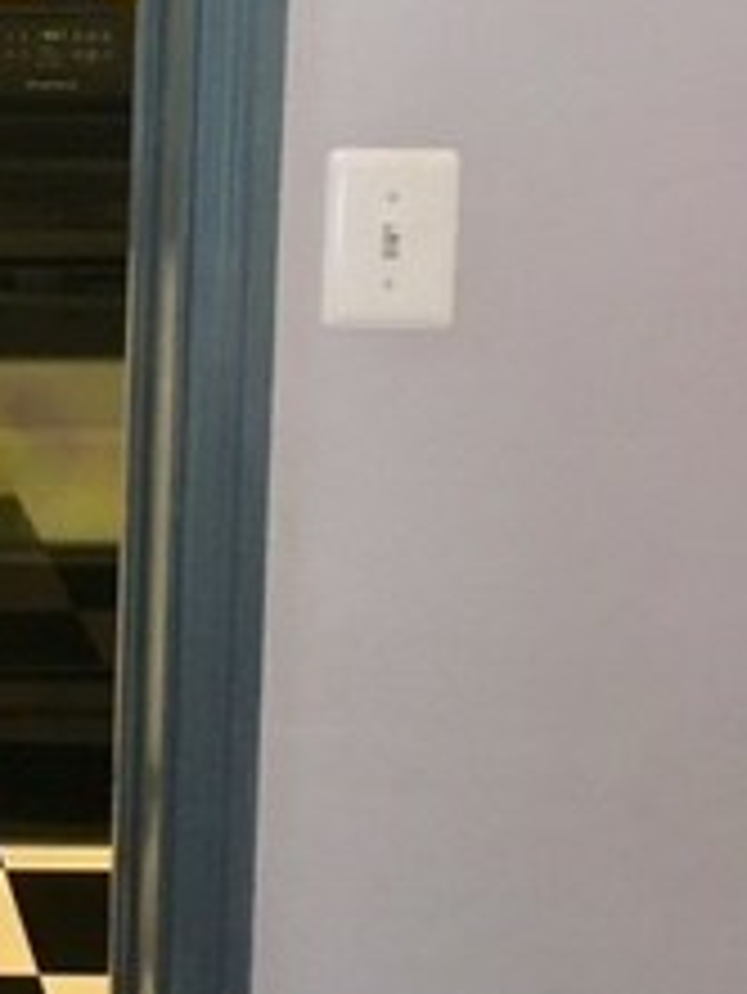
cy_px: 126
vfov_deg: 22.8
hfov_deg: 16.3
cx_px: -328
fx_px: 2415
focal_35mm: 84
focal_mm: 4.15
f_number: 2.2
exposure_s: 1/30
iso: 100
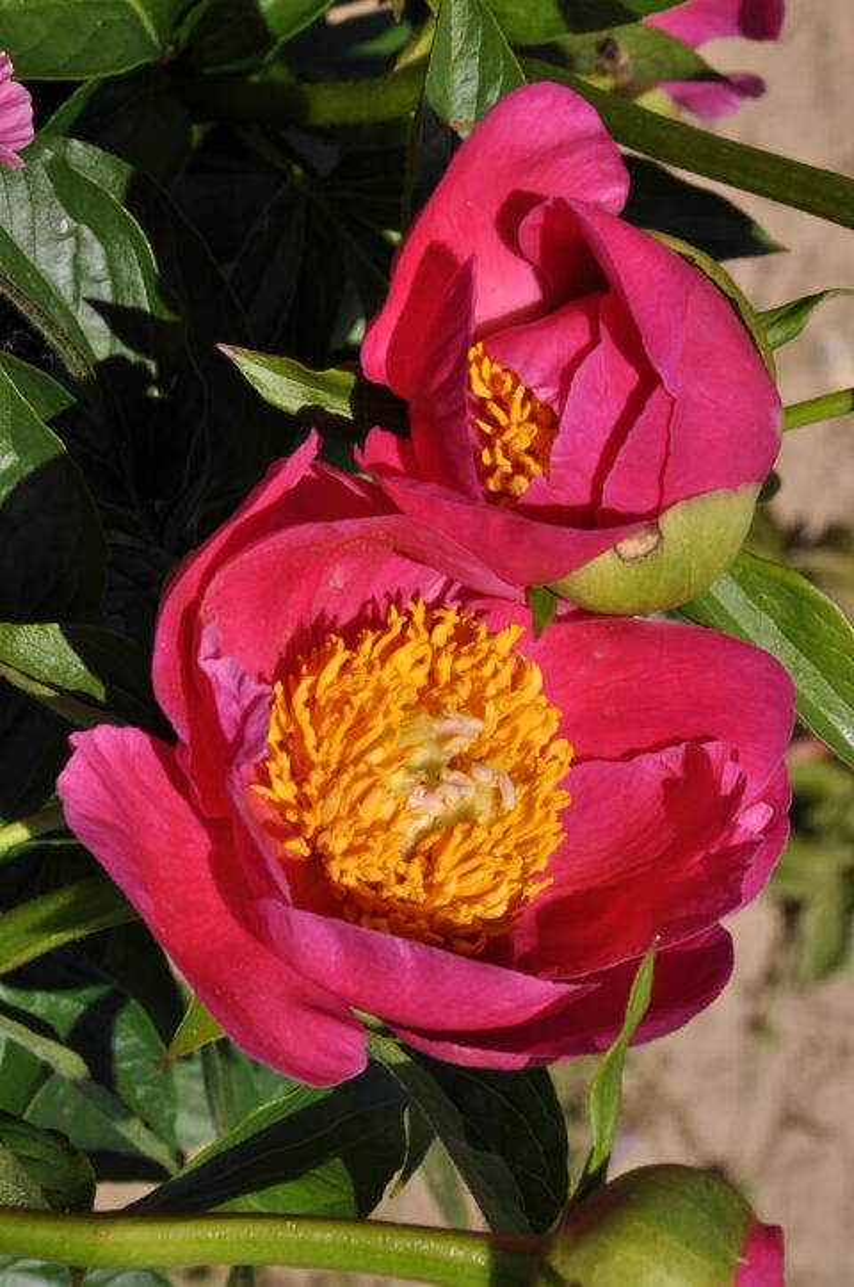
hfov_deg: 10.7
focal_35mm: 128
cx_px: 427
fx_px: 4550
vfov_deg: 16.1
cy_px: 644
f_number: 16
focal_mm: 85
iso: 200
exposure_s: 1/200
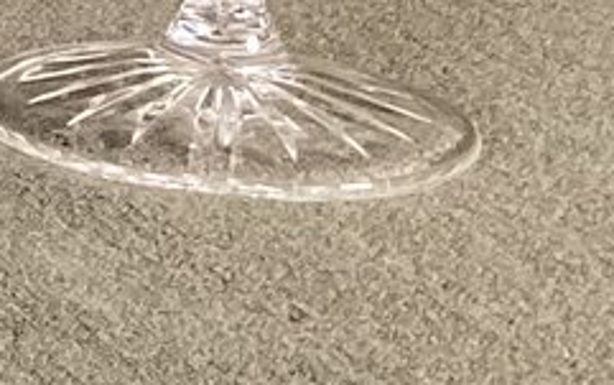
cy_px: -437
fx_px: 3450
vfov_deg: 6.2
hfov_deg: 8.6
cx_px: -1168
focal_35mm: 206
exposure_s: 1/60
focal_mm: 3.3
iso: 200
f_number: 2.4
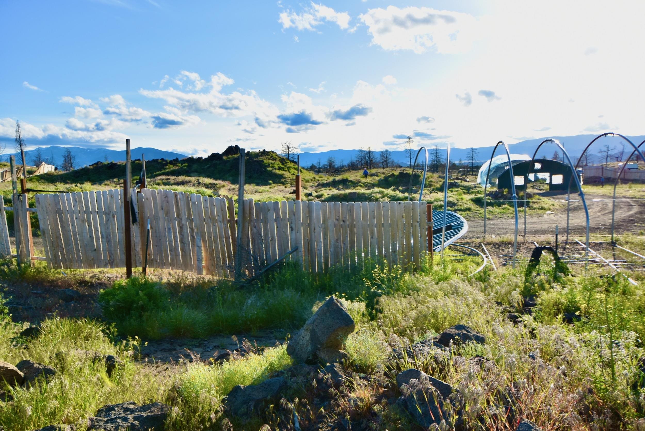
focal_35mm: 28
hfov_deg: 64.5
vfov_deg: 45.7
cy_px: 216
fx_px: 511
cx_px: 322
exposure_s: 1/250
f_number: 8
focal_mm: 19
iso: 160
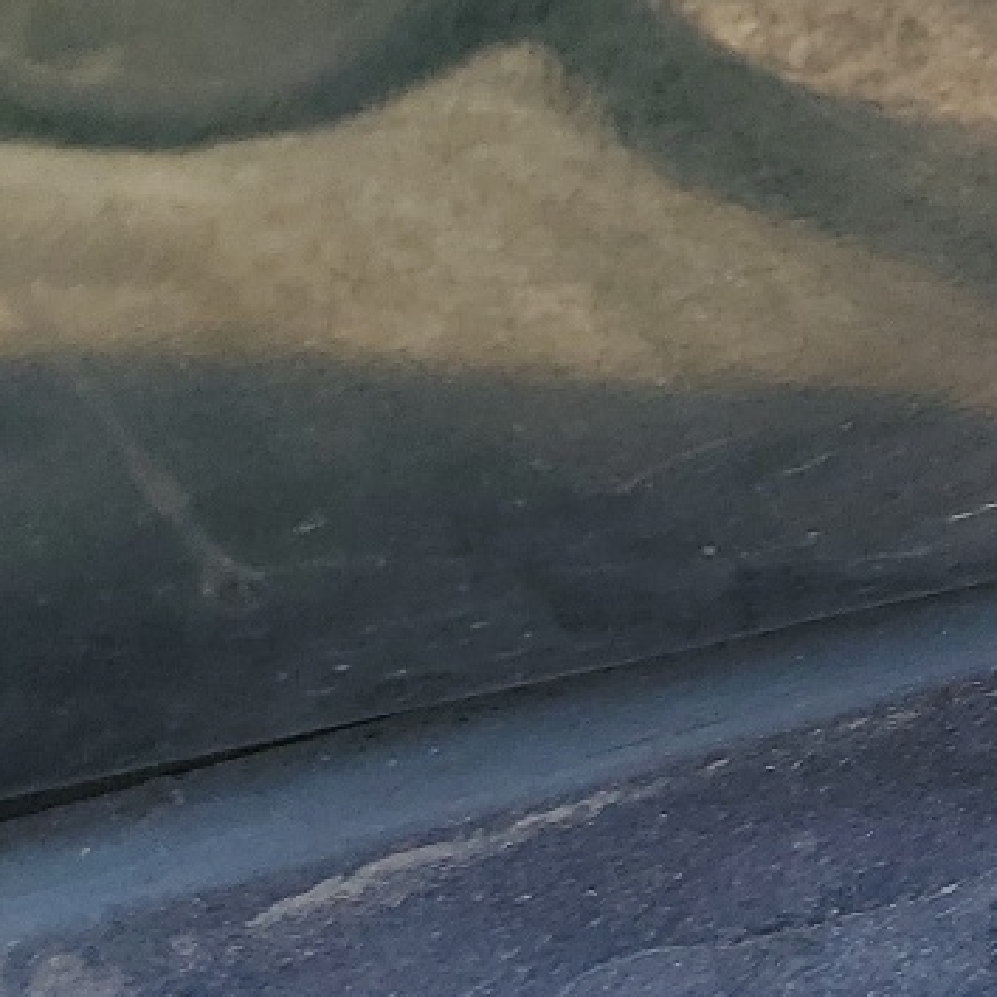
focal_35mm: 104
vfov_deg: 16.7
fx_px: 3389
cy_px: 290
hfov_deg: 14.0
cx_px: 2028
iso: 50
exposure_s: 1/192
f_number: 1.5
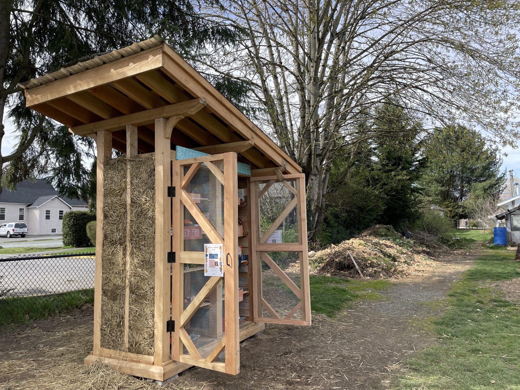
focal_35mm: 26
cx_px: 260
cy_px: 195
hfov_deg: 67.3
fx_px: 391
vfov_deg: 53.1
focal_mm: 4.2
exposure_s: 1/1435
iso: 32
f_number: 1.6
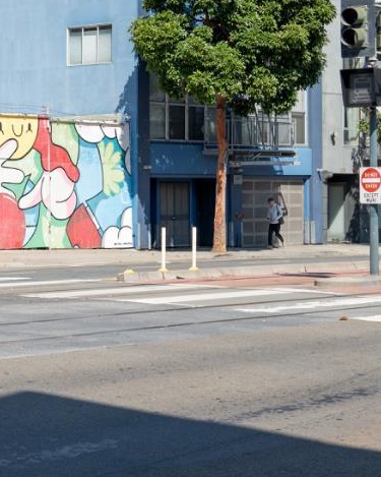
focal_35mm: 105
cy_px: -24
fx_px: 1480
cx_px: -9
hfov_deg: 14.4
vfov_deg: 17.7
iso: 100
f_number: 8
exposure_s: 1/400
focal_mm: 35
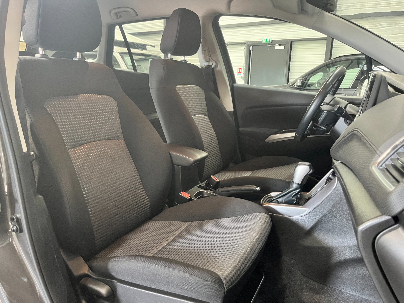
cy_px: 152
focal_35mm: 26
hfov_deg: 67.3
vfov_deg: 53.1
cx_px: 202
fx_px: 303
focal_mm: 5.1
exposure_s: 1/33
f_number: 1.6
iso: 500
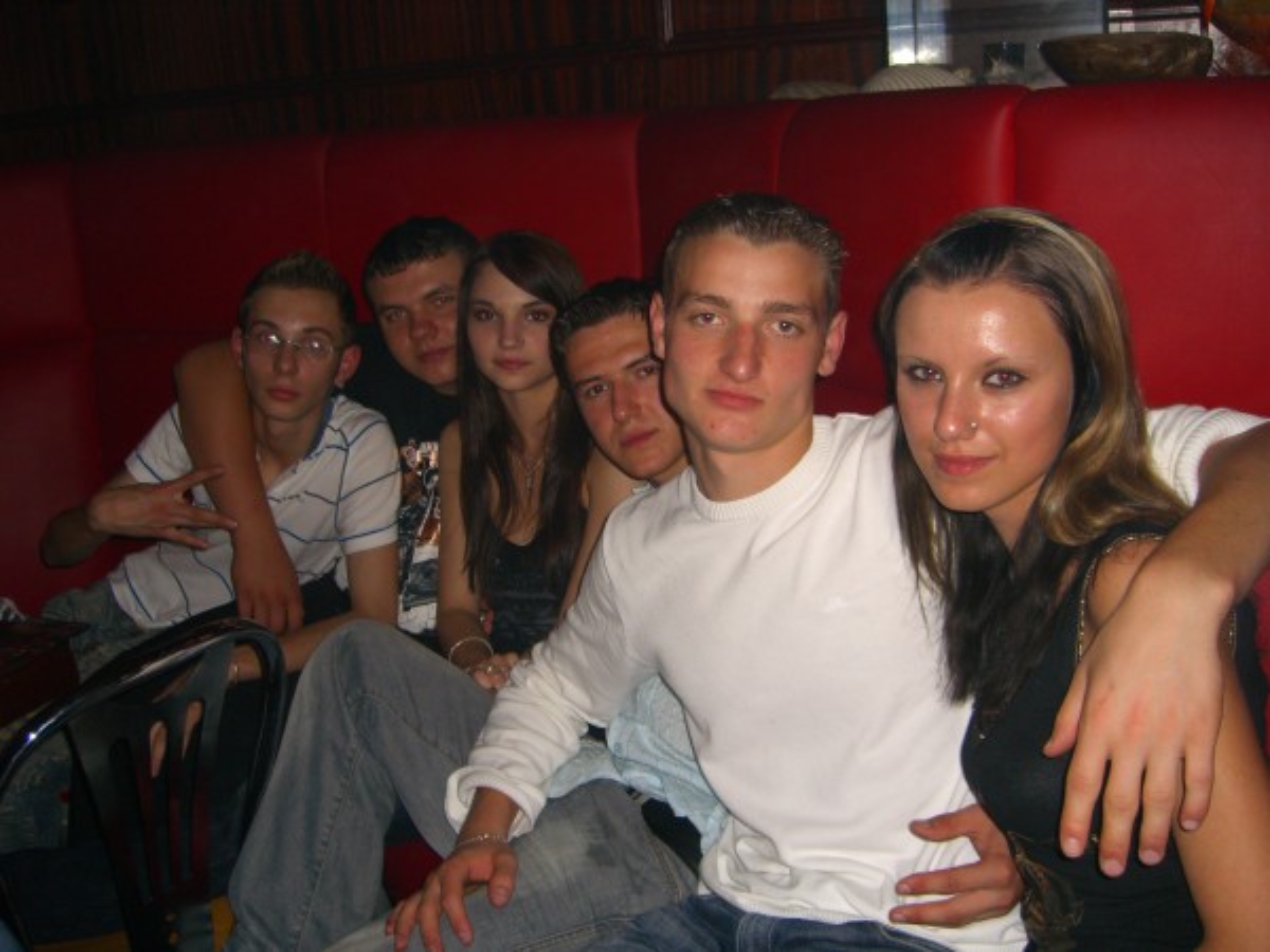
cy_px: 476
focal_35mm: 38
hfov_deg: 49.0
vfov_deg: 37.7
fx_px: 1394
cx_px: 635
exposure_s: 1/60
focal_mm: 7.9
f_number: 2.8
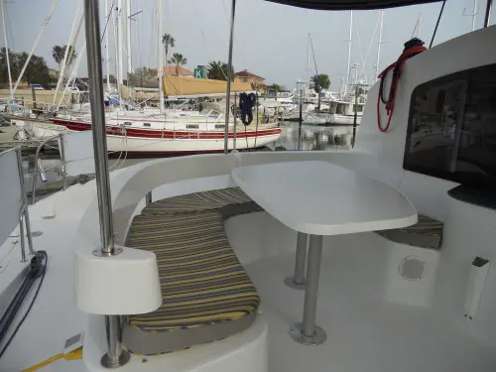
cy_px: 186
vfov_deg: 51.4
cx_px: 248
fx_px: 387
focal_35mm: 27
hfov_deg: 65.3
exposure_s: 1/640
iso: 80
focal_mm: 4.9
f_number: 3.2
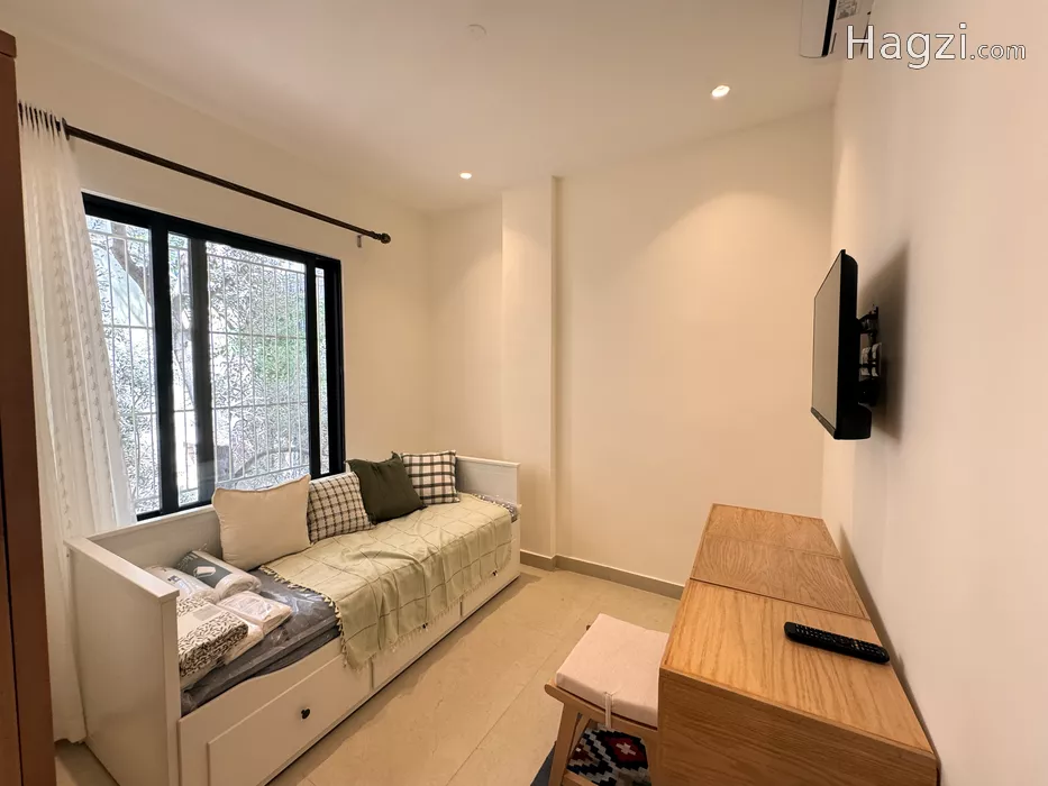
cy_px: 393
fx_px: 424
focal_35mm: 14
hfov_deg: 102.1
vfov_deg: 85.7
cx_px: 524
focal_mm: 2.22
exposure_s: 1/100
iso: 200
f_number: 2.2
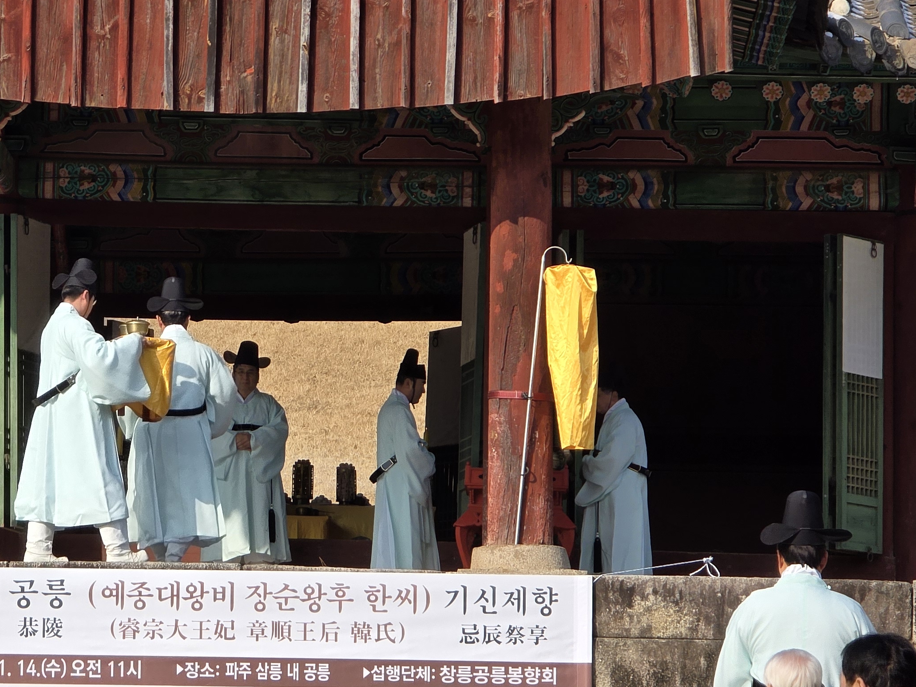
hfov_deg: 8.9
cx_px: 154
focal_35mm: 223
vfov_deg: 6.7
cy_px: 271
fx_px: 5901
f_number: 3.4
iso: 64
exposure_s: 1/1090
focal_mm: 18.6
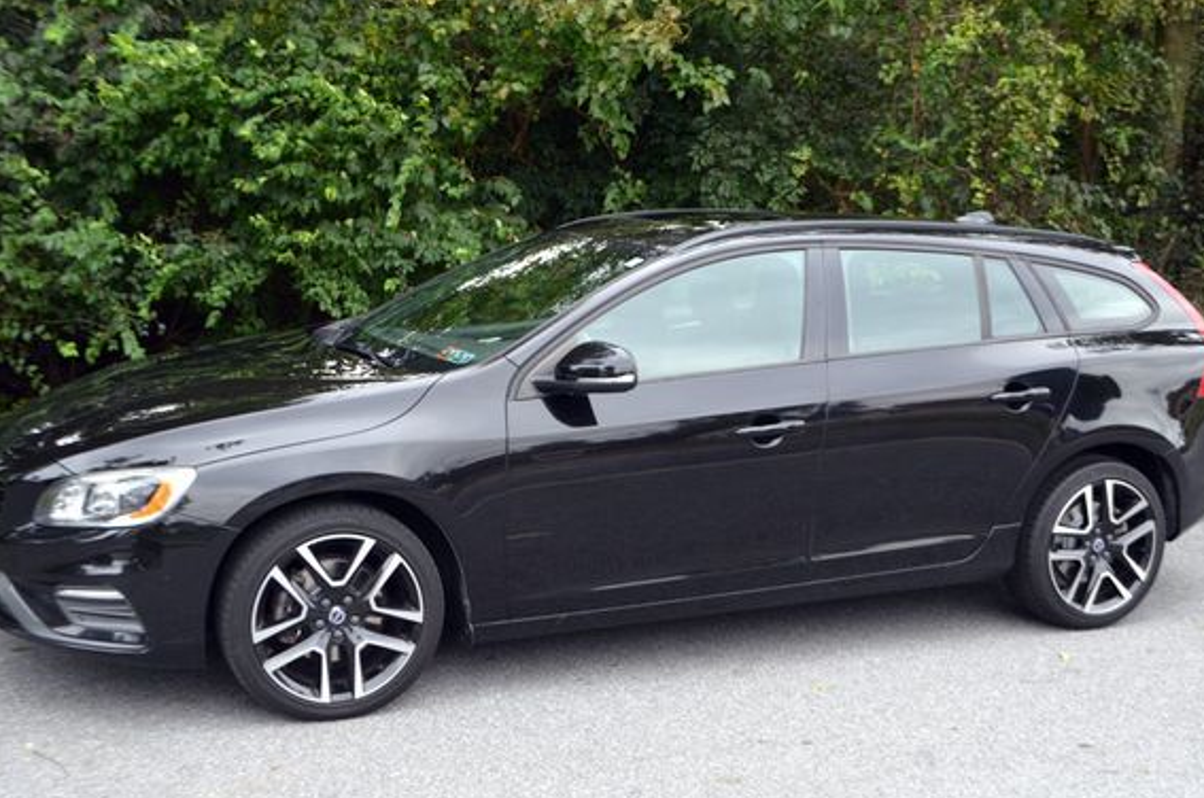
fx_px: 1469
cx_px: 641
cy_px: 378
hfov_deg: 44.5
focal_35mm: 44
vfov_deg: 30.4
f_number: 5.6
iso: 280
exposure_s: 1/125
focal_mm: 26
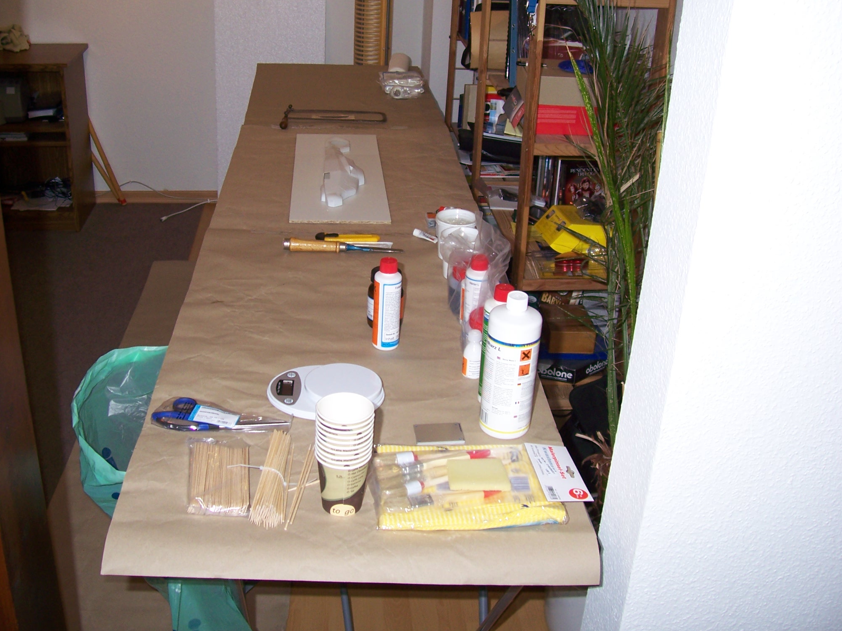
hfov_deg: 47.8
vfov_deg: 36.7
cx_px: 376
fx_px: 948
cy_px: 270
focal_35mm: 39
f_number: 2.7
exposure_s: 1/60
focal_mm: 5.6
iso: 80
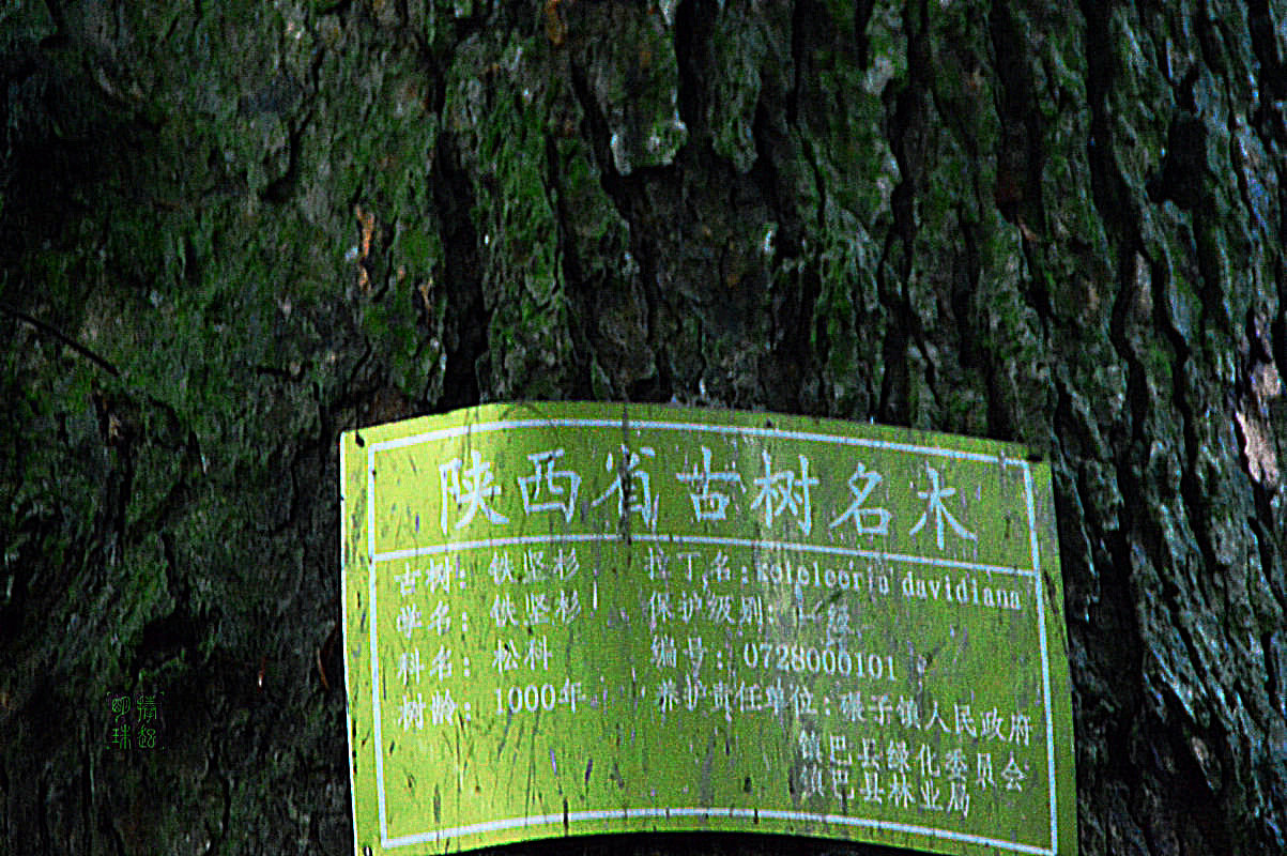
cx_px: 644
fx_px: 10716
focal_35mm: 300
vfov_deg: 4.6
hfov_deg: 6.9
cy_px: 428
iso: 5000
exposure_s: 1/250
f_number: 6.3
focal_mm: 200
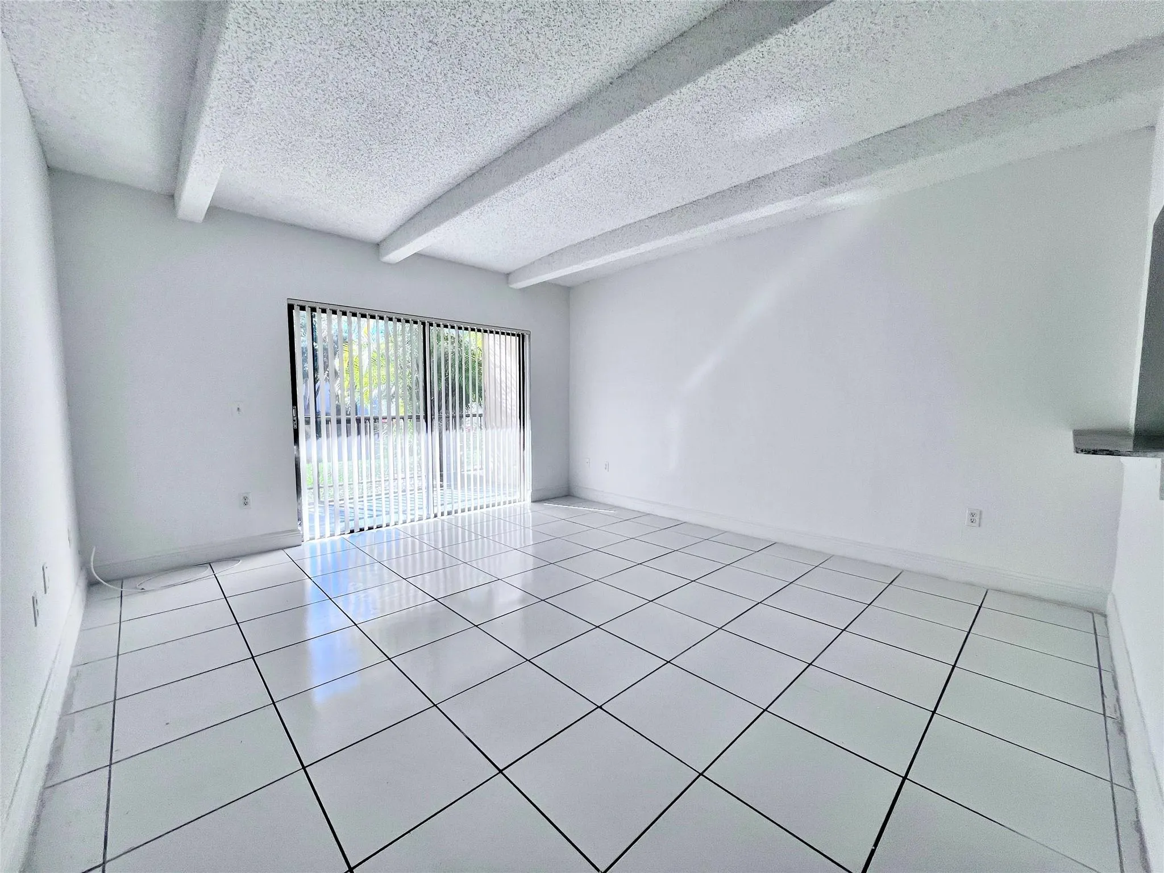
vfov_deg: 89.9
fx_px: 437
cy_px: 436
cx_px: 582
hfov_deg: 106.2
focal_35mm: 13
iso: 32
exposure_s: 1/244
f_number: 1.8
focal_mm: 1.57
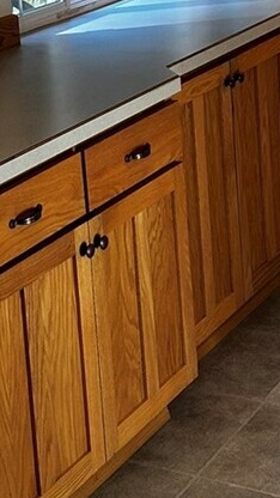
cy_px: -28
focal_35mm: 98
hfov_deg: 12.3
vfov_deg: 20.9
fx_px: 1294
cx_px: 109
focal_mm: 5.7
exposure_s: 1/120
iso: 100
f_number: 1.5
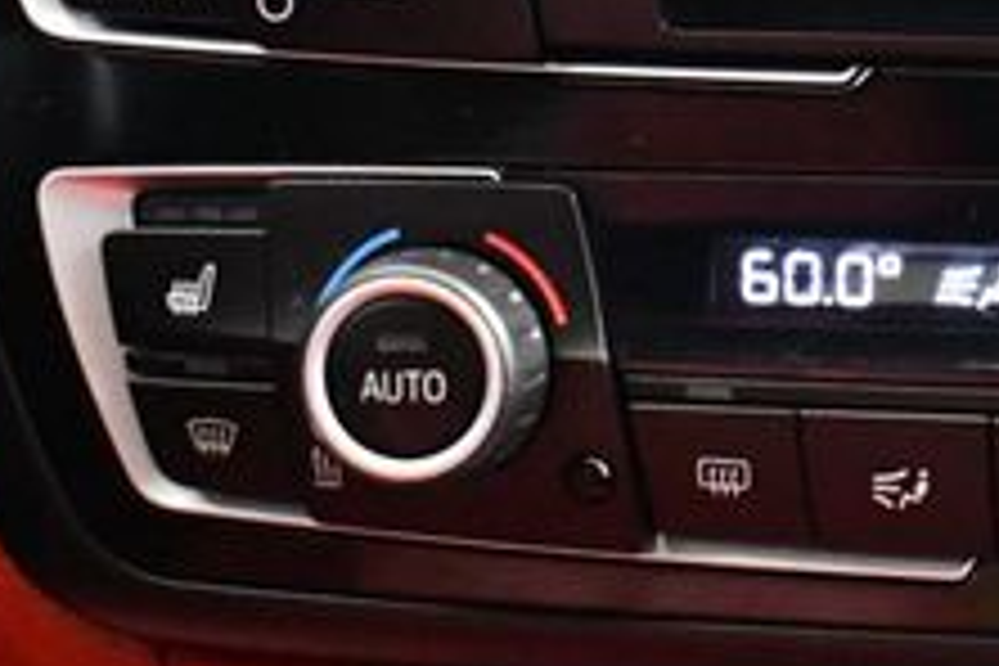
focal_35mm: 104
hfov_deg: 18.5
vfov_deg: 13.1
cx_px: 1228
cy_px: 112
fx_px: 2886
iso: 9000
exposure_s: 1/60
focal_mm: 18
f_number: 3.5
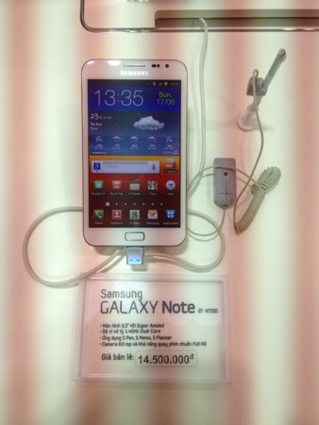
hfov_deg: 40.7
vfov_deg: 52.6
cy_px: 212
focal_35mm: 35
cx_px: 160
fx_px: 430
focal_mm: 4.28
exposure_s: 1/222
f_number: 2.4
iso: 64
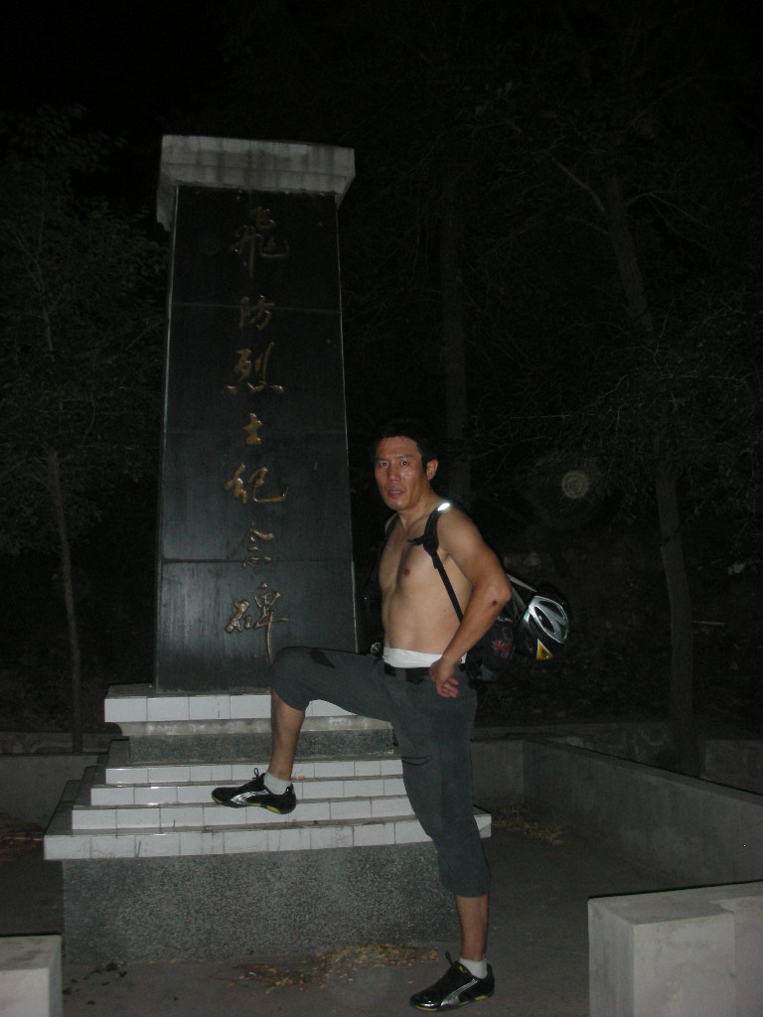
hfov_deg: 40.7
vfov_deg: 52.6
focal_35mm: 35
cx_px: 382
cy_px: 508
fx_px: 1029
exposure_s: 1/60.1
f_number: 3
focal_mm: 5.8
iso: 200
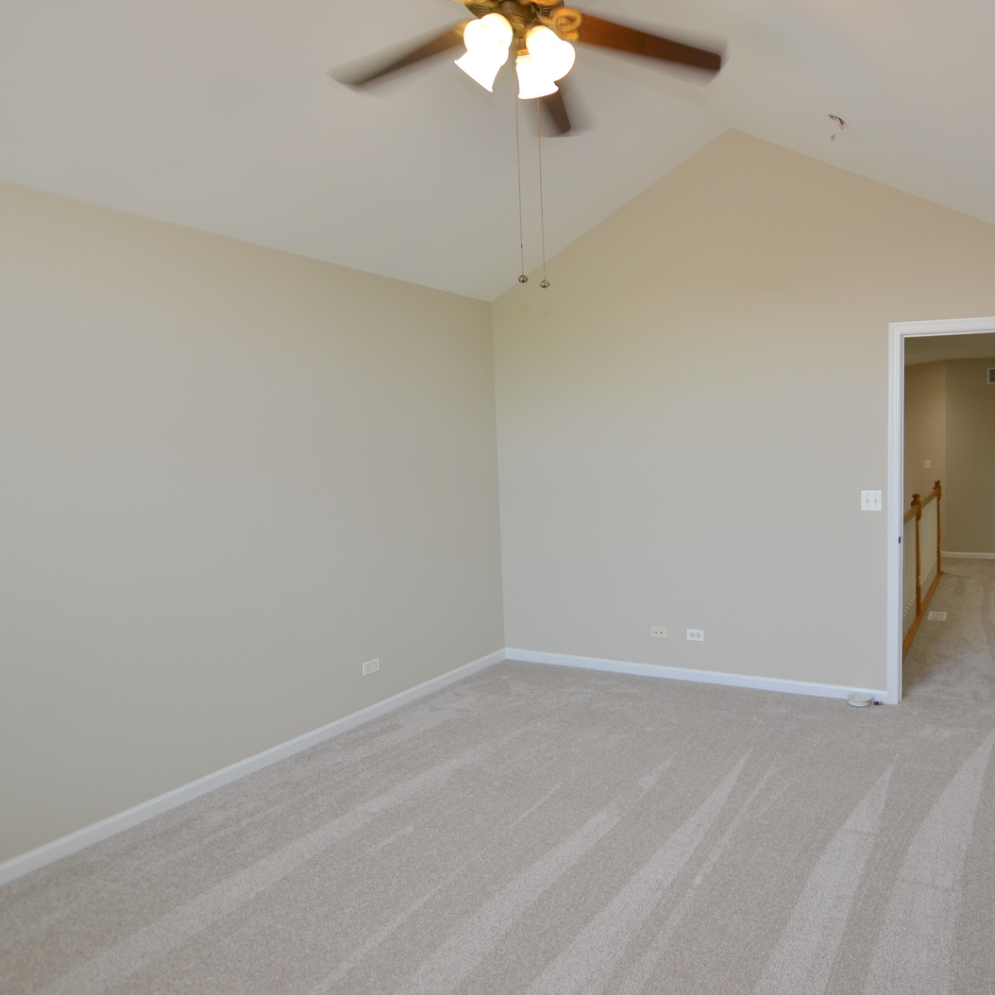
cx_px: 719
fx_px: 704
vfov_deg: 70.5
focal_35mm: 22
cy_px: 486
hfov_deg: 67.0
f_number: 4
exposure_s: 1/60
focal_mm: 11
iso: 320
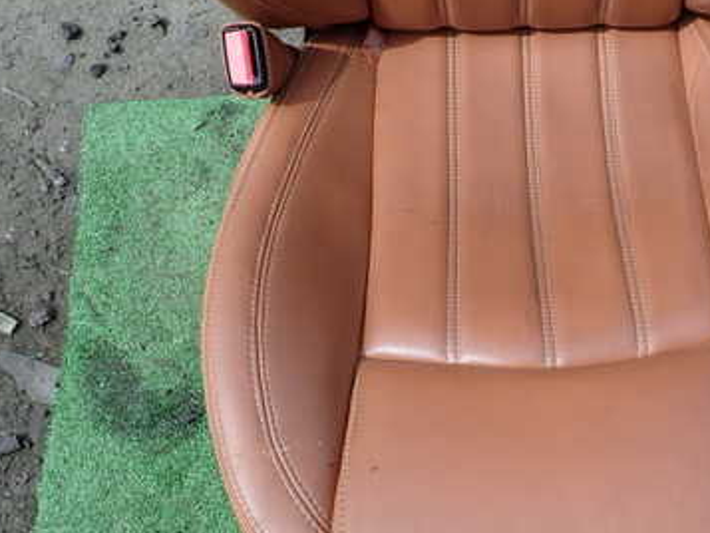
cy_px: 296
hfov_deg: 42.8
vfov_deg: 34.3
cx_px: 565
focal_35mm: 42
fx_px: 862
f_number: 2.8
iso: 100
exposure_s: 1/800
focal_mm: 4.5
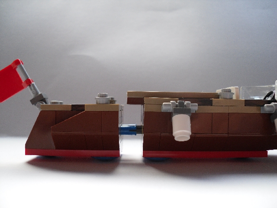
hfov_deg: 52.6
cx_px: 138
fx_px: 280
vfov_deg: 40.7
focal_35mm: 35
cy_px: 104
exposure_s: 1/59
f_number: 3
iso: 100
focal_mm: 6.3
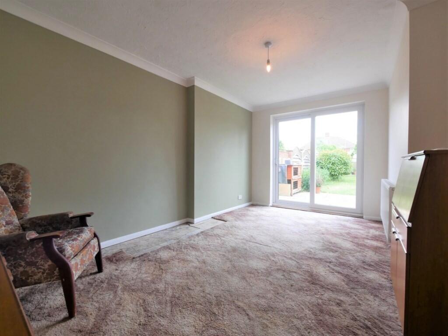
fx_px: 181
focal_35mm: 14
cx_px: 224
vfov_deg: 85.7
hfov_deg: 102.0
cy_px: 168
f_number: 4
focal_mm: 7
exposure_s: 1/60
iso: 320
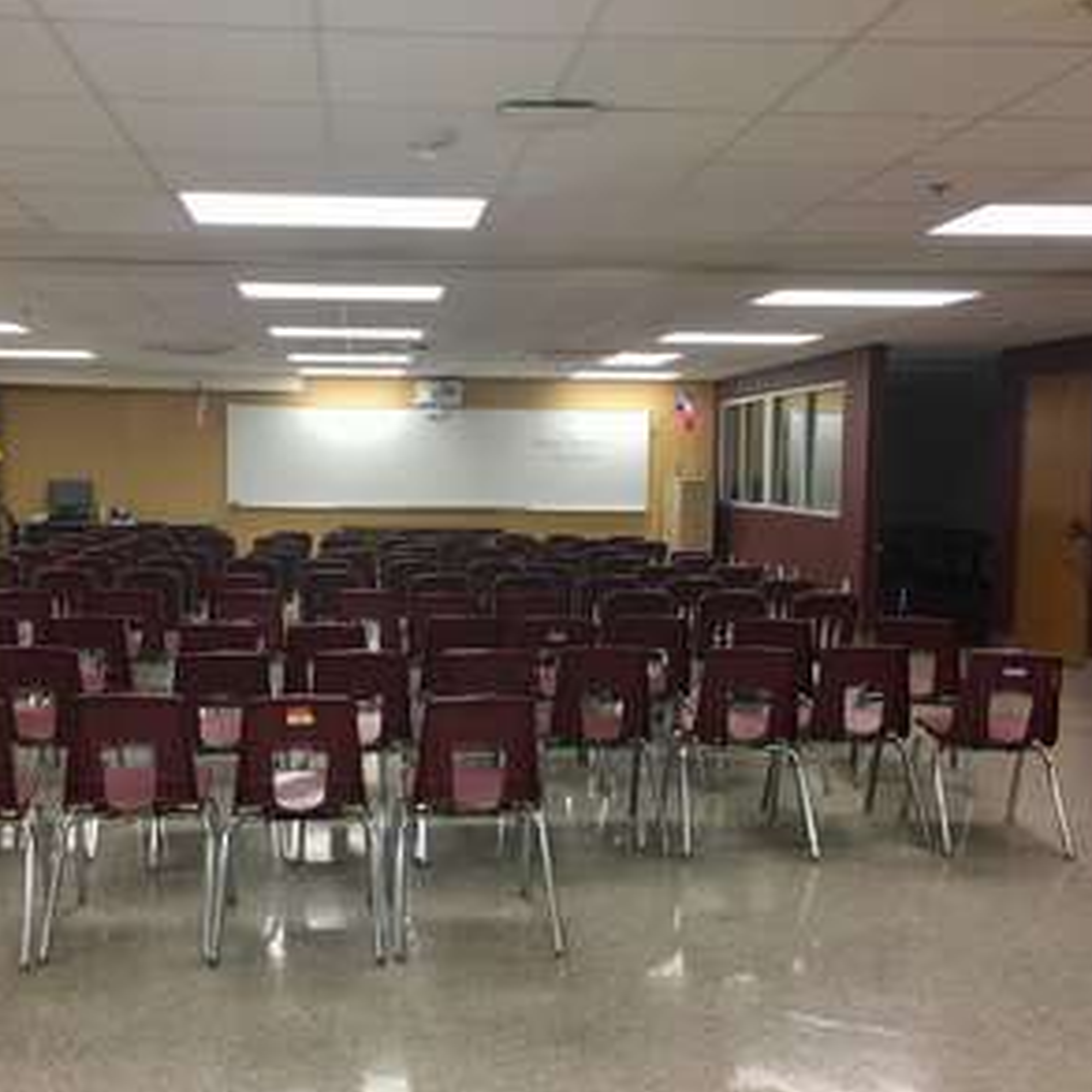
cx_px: 406
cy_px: 552
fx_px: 1249
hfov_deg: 46.8
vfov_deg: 47.2
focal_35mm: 35
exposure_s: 1/15
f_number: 2.2
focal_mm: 4.15
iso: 32
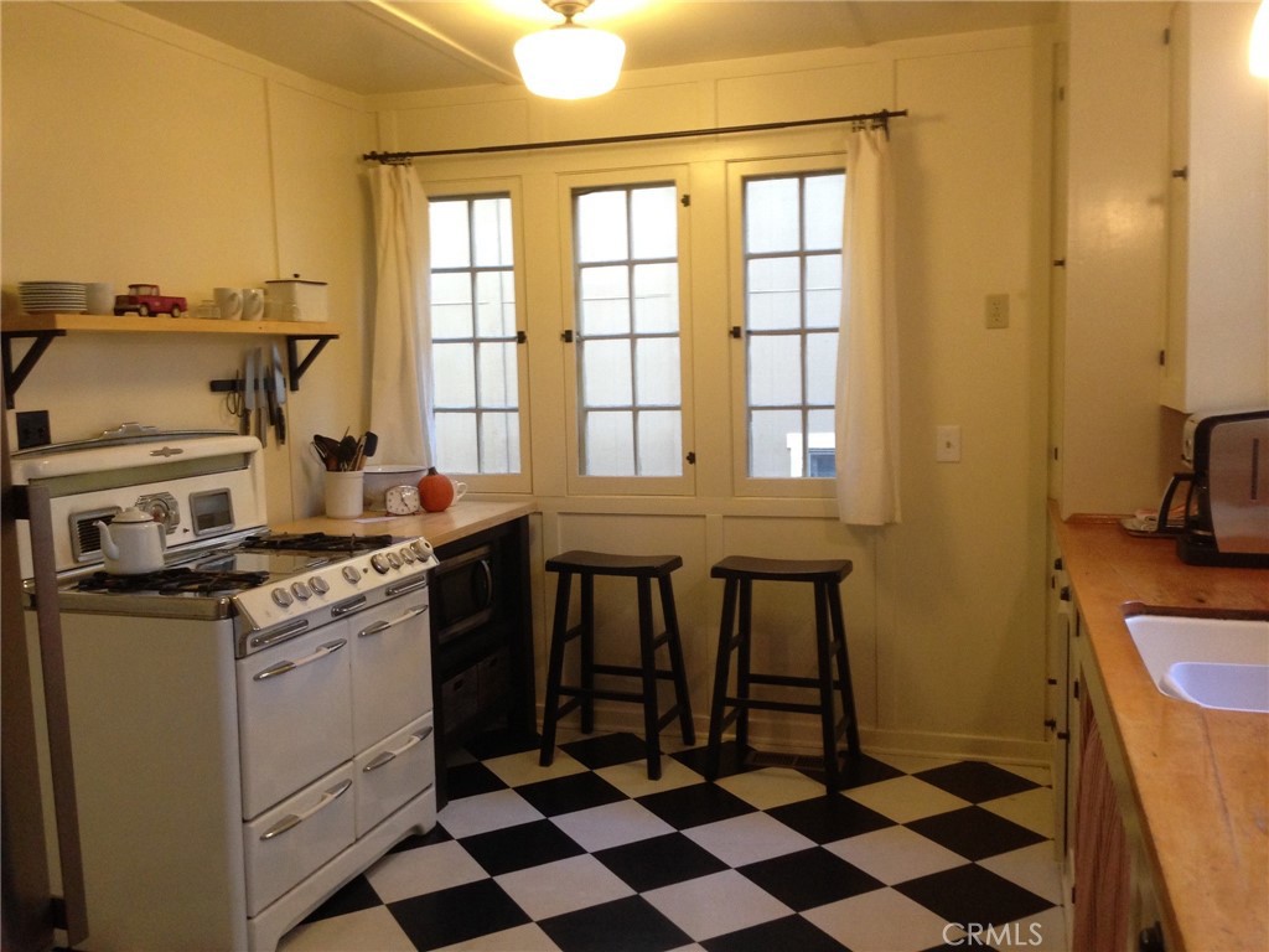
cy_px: 476
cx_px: 634
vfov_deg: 42.9
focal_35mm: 33
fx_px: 1210
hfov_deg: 55.4
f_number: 2.4
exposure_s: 1/20
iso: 200
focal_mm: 4.12
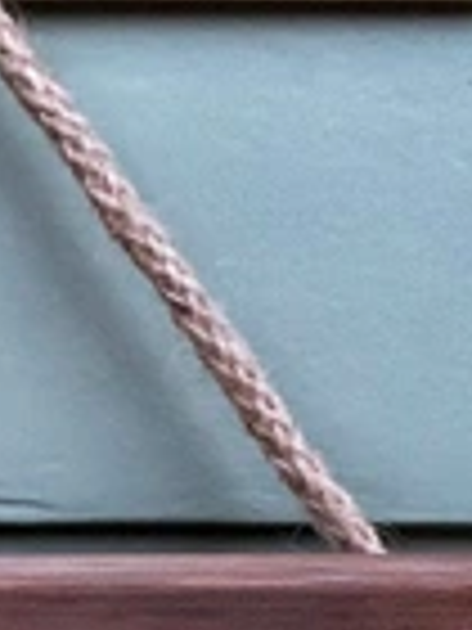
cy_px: 968
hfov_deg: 8.7
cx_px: -369
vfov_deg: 11.6
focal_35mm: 163
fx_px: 2963
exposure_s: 1/19
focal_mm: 4.25
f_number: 1.8
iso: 800
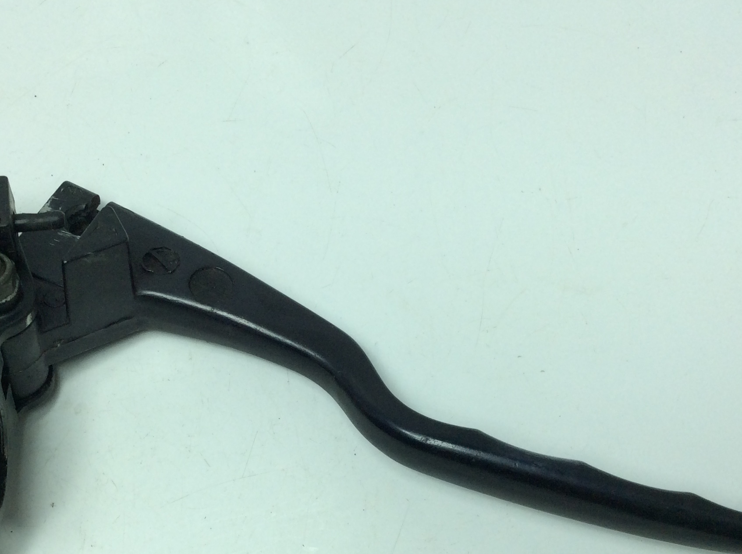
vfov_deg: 29.4
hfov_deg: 38.9
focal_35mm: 49
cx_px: 316
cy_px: 359
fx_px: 1049
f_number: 2.4
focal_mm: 3.3
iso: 32
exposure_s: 1/550
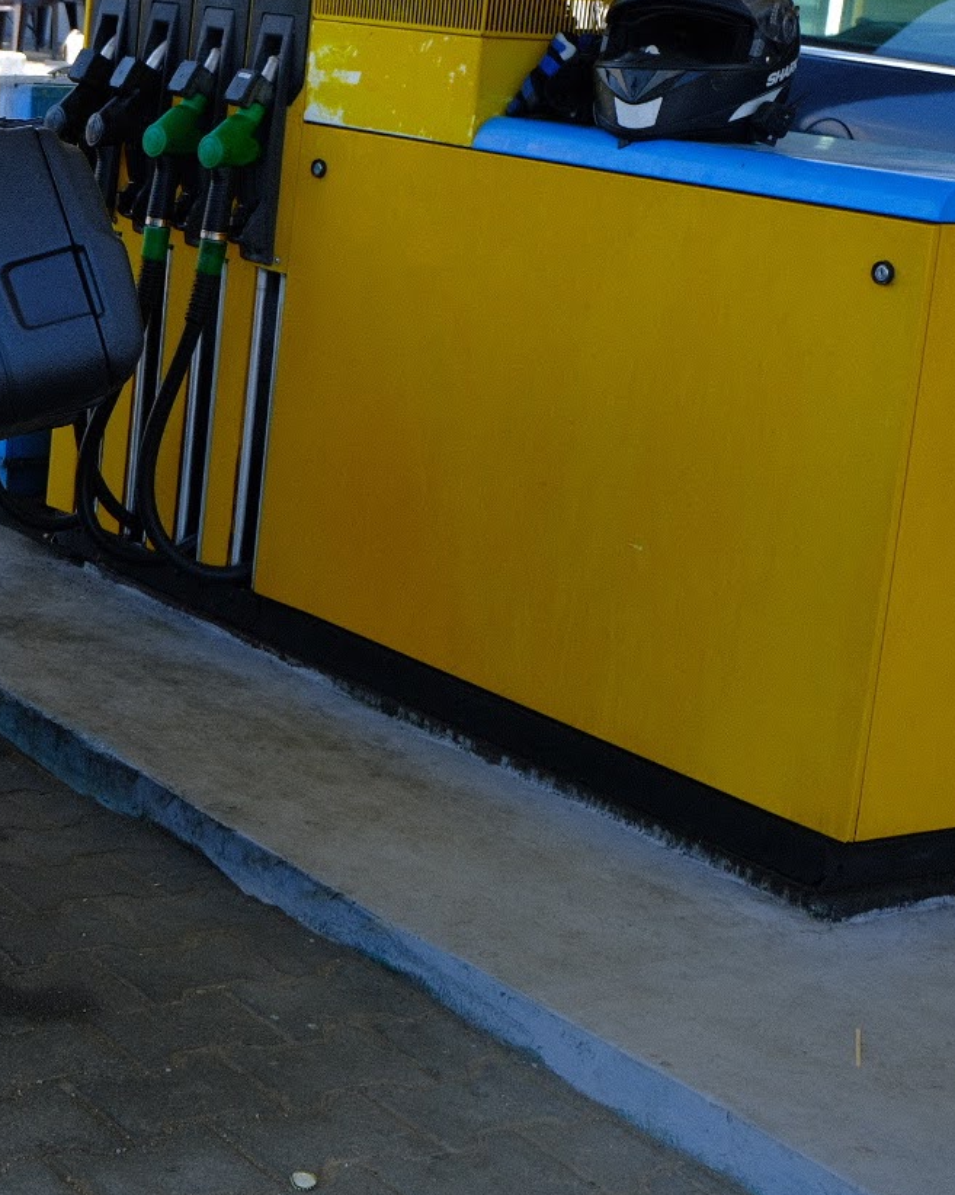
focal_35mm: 71
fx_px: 2510
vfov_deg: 26.7
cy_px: 417
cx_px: -151
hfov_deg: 20.3
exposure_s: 1/250
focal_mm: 23.5
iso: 125
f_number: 5
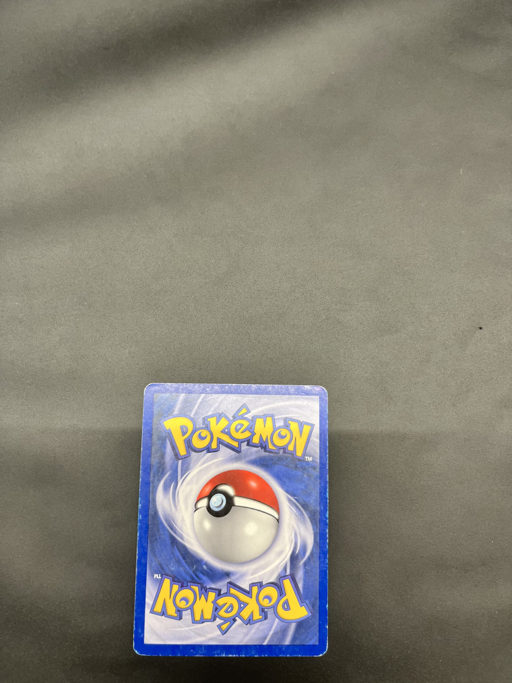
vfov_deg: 67.3
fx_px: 513
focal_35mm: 26
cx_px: 256
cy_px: 342
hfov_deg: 53.1
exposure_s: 1/100
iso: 80
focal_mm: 5.1
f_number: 1.6
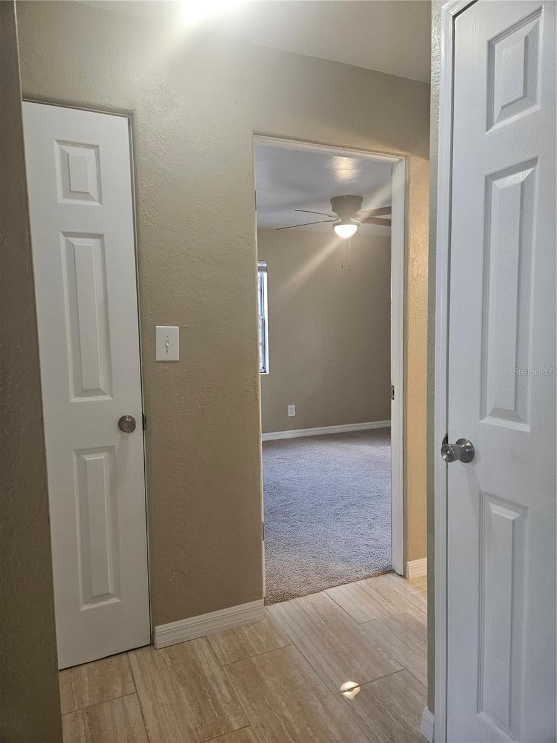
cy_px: 372
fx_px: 493
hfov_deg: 58.9
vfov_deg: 73.9
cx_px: 278
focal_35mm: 23
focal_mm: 5.4
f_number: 1.8
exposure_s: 1/120
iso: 400
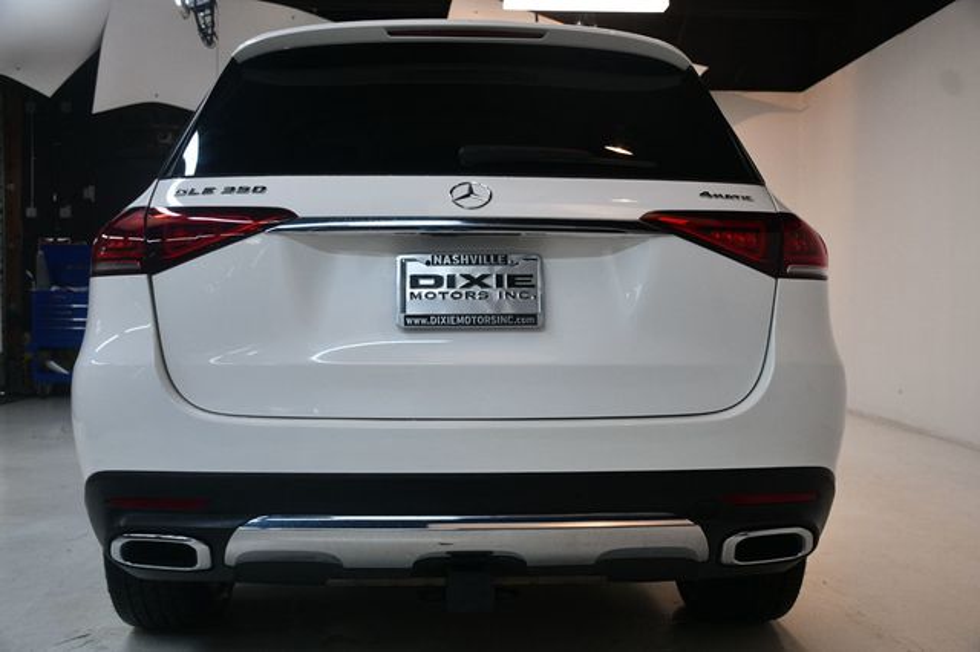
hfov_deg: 53.2
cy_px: 326
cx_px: 490
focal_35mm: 36
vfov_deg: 36.8
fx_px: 979
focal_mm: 24
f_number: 3.8
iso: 800
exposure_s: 1/160
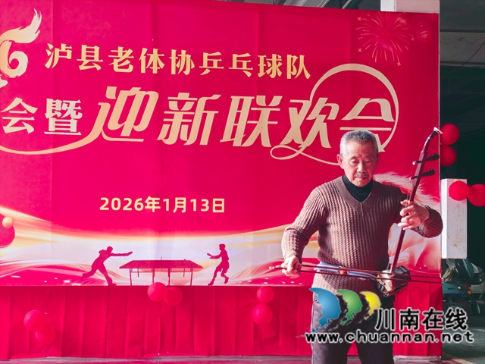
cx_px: 242
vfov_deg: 27.0
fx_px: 757
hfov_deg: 35.5
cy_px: 182
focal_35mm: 54
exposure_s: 1/271
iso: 80
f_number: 1.9
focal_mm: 5.52
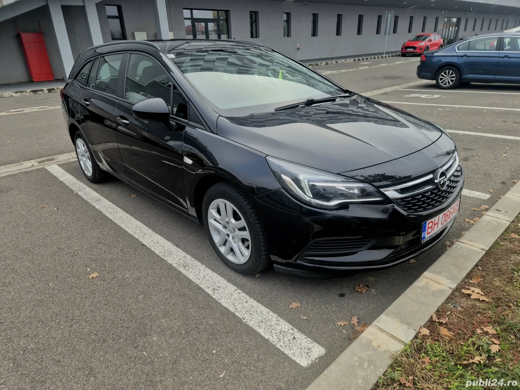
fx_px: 346
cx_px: 260
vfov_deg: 58.9
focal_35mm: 23
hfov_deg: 73.9
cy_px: 195
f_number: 1.8
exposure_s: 1/182
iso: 25
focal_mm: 5.4
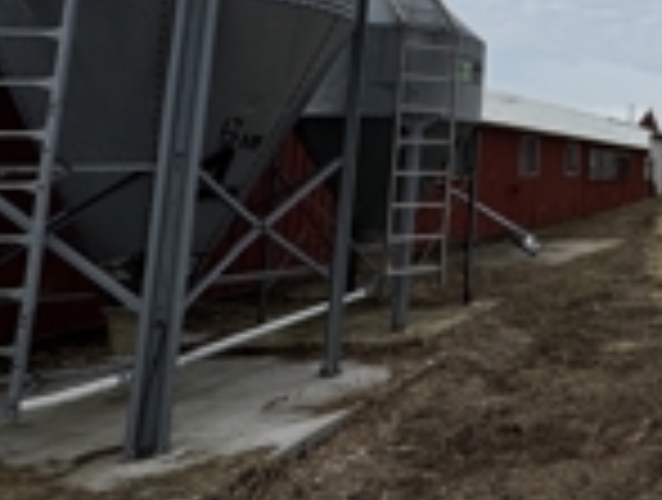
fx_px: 728
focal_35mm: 38
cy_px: 63
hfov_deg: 36.2
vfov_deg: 35.9
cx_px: 820
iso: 40
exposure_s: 1/2674
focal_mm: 2.22
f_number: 2.2
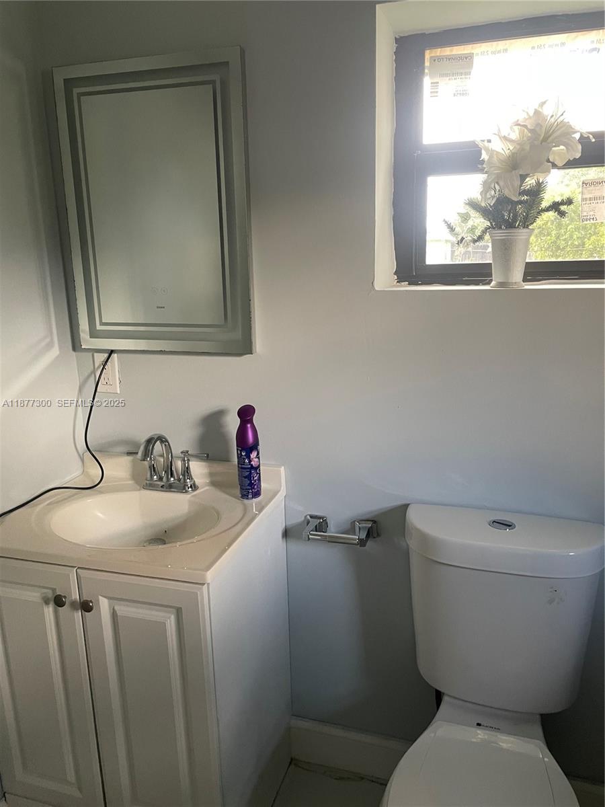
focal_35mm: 26
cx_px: 302
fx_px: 606
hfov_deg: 53.1
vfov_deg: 67.3
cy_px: 404
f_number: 1.6
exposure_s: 1/60
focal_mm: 4.2
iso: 250
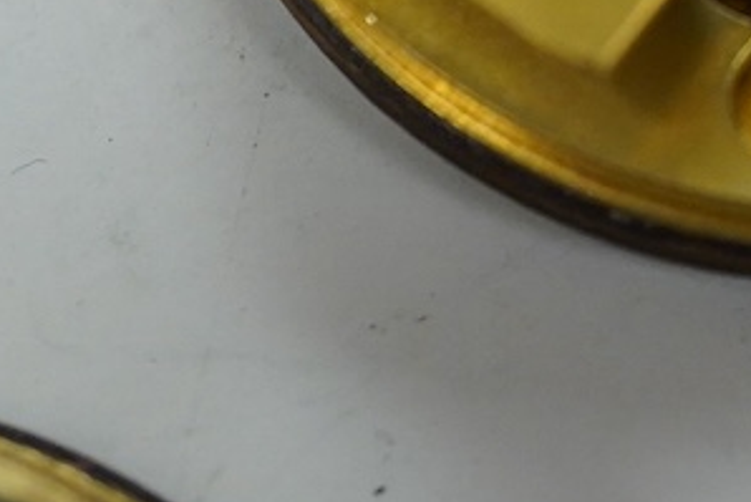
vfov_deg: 7.8
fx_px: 3548
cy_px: -421
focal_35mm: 170
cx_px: 949
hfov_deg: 11.8
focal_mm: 30
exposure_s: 1/400
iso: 3200
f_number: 7.1
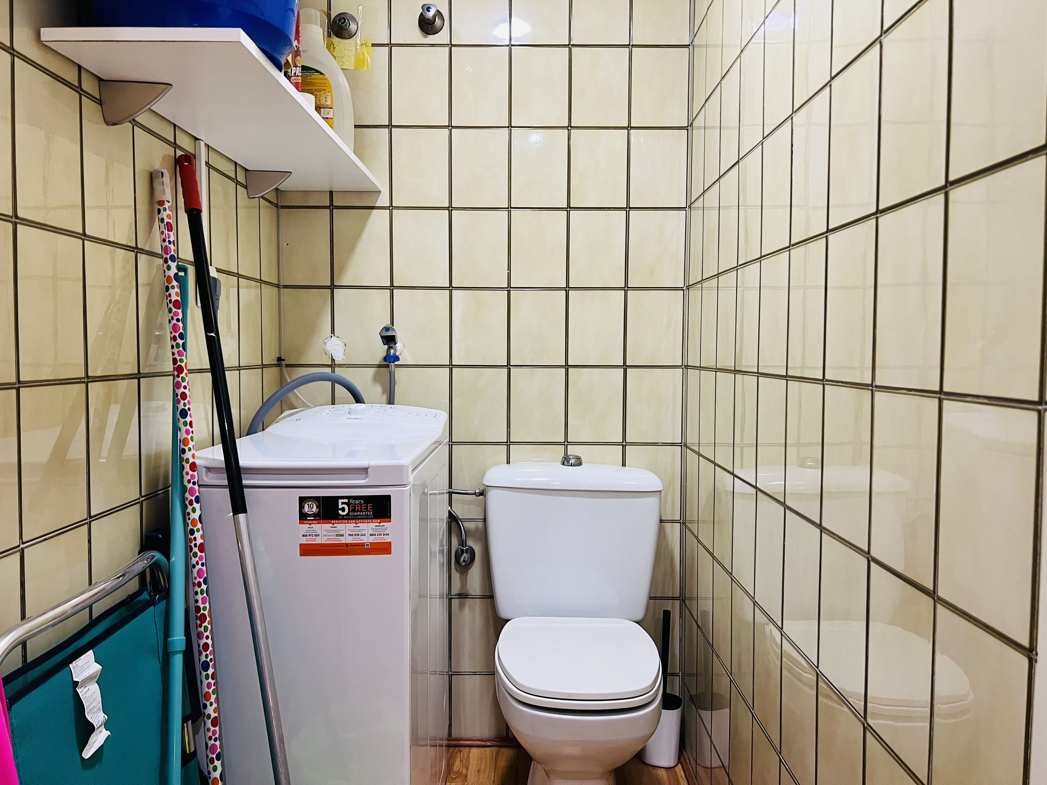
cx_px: 524
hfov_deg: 67.3
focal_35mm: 26
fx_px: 786
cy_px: 392
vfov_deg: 53.1
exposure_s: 1/50
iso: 125
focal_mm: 5.7
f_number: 1.5
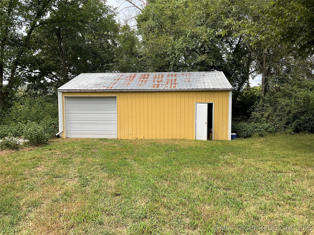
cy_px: 118
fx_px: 263
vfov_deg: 48.2
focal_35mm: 29
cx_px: 157
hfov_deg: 61.7
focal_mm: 3
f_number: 1.8
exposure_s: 1/929
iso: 16
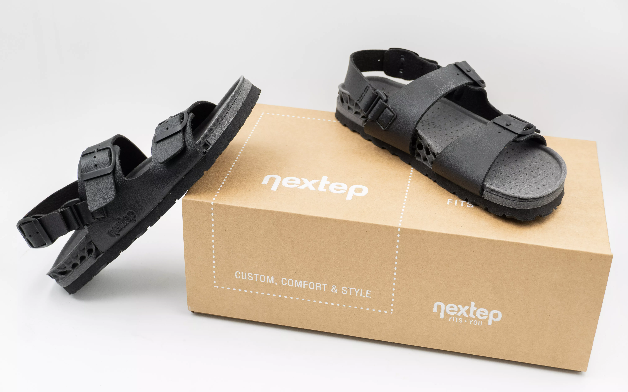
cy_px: 197
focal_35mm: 52
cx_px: 314
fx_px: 890
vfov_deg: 24.9
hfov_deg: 38.9
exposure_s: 1/160
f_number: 4.5
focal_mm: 34
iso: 500
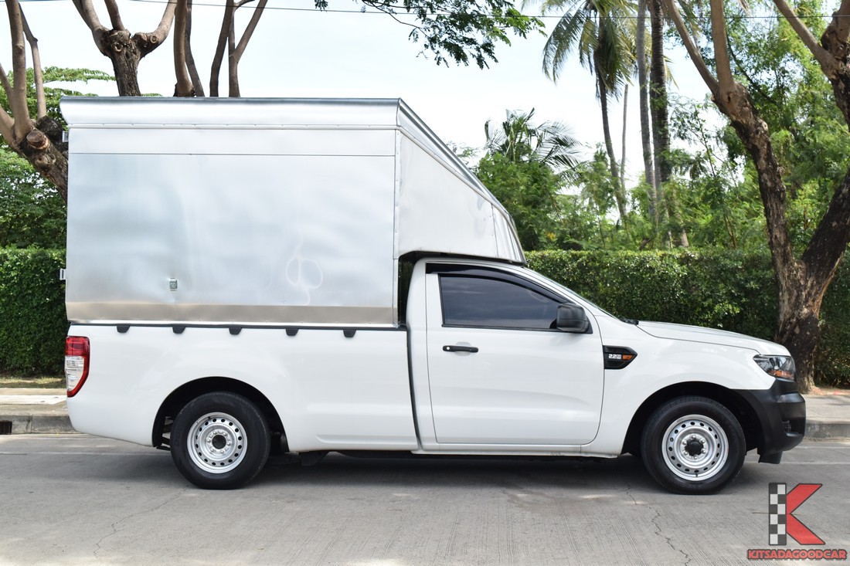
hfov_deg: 46.4
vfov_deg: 31.9
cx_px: 425
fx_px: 991
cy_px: 283
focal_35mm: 42
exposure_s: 1/1000
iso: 1000
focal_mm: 28
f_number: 9
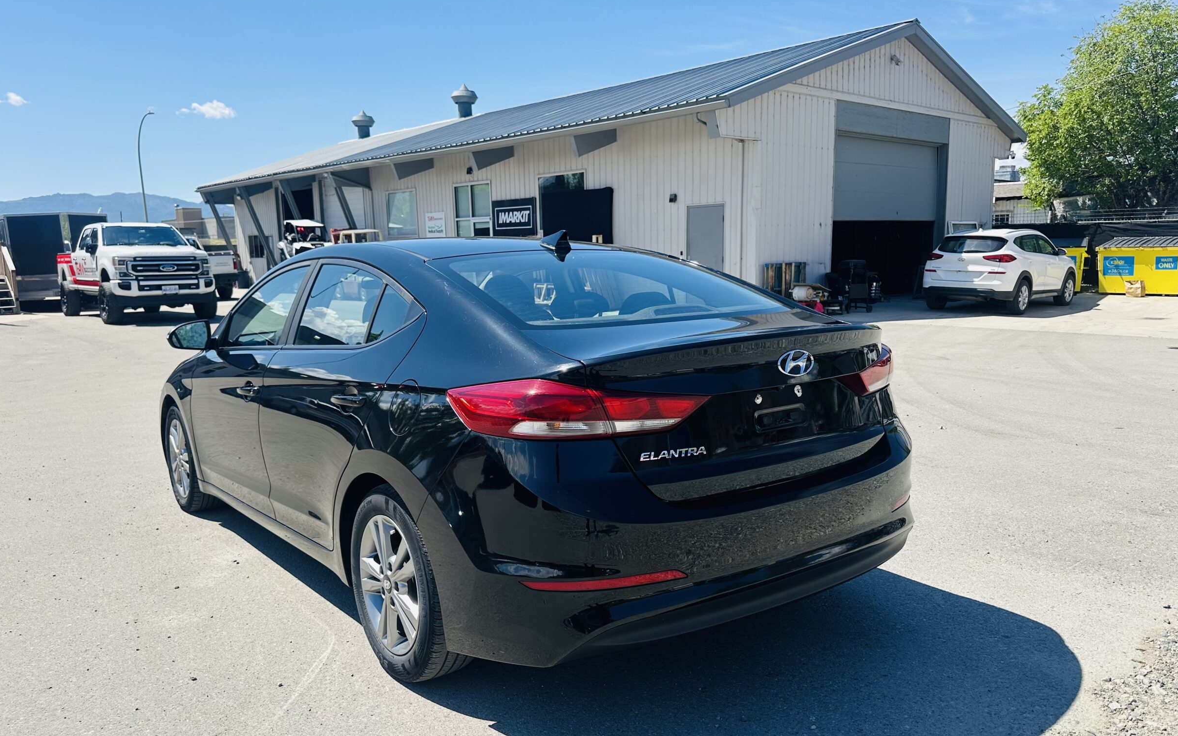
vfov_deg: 46.0
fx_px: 867
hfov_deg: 68.4
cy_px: 385
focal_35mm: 27
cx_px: 599
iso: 80
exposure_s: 1/3472
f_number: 1.78
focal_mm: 6.86
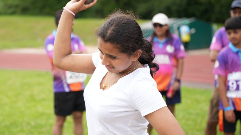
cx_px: 86
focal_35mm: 95
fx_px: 607
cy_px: 77
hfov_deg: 22.4
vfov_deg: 12.7
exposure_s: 1/1000
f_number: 2.8
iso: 250
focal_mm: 70
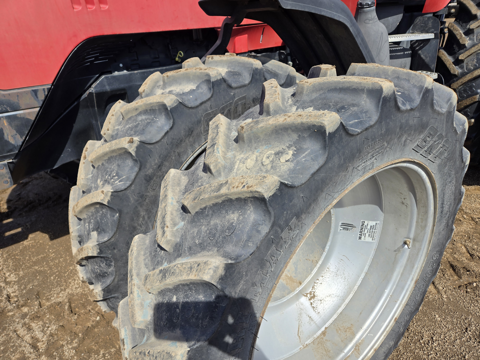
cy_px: 180
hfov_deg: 73.9
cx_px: 240
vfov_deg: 58.9
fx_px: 319
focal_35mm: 23
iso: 25
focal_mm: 5.4
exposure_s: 1/1645
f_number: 1.8
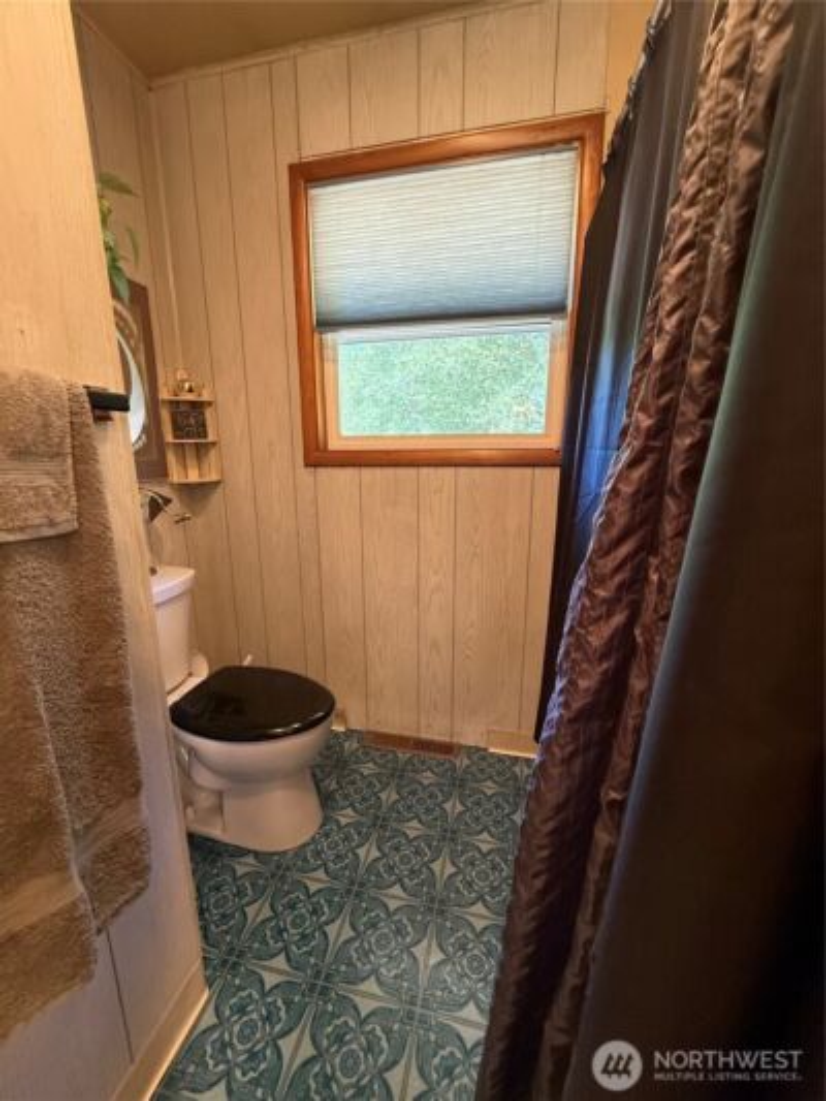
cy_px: 550
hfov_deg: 85.7
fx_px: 445
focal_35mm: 14
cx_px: 413
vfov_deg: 102.1
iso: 500
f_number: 2.2
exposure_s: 1/120
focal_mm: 2.22
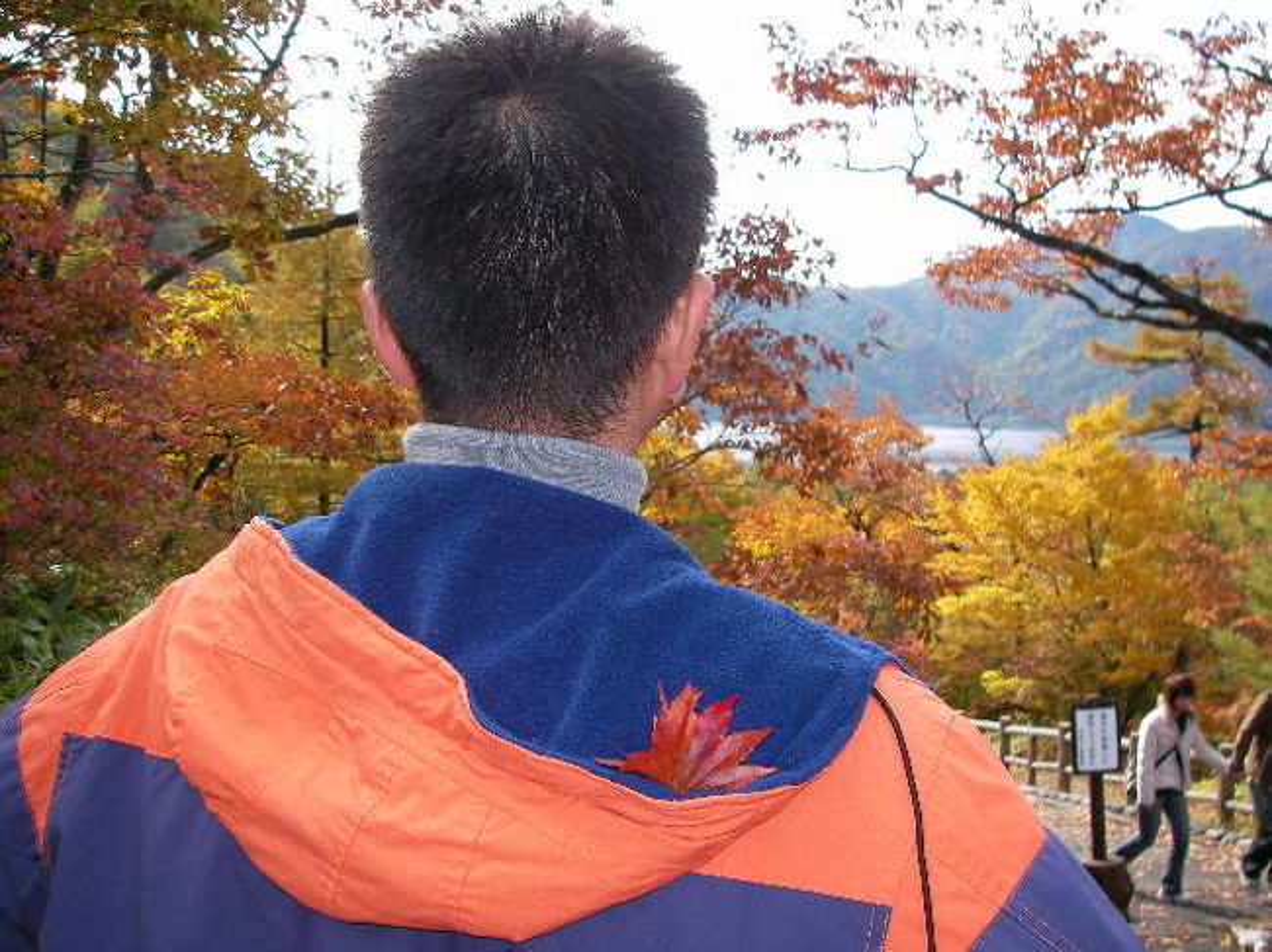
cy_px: 476
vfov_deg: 37.7
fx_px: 1396
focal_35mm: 38
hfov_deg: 49.0
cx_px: 636
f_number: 3.3
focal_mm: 6.3
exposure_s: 1/220
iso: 50
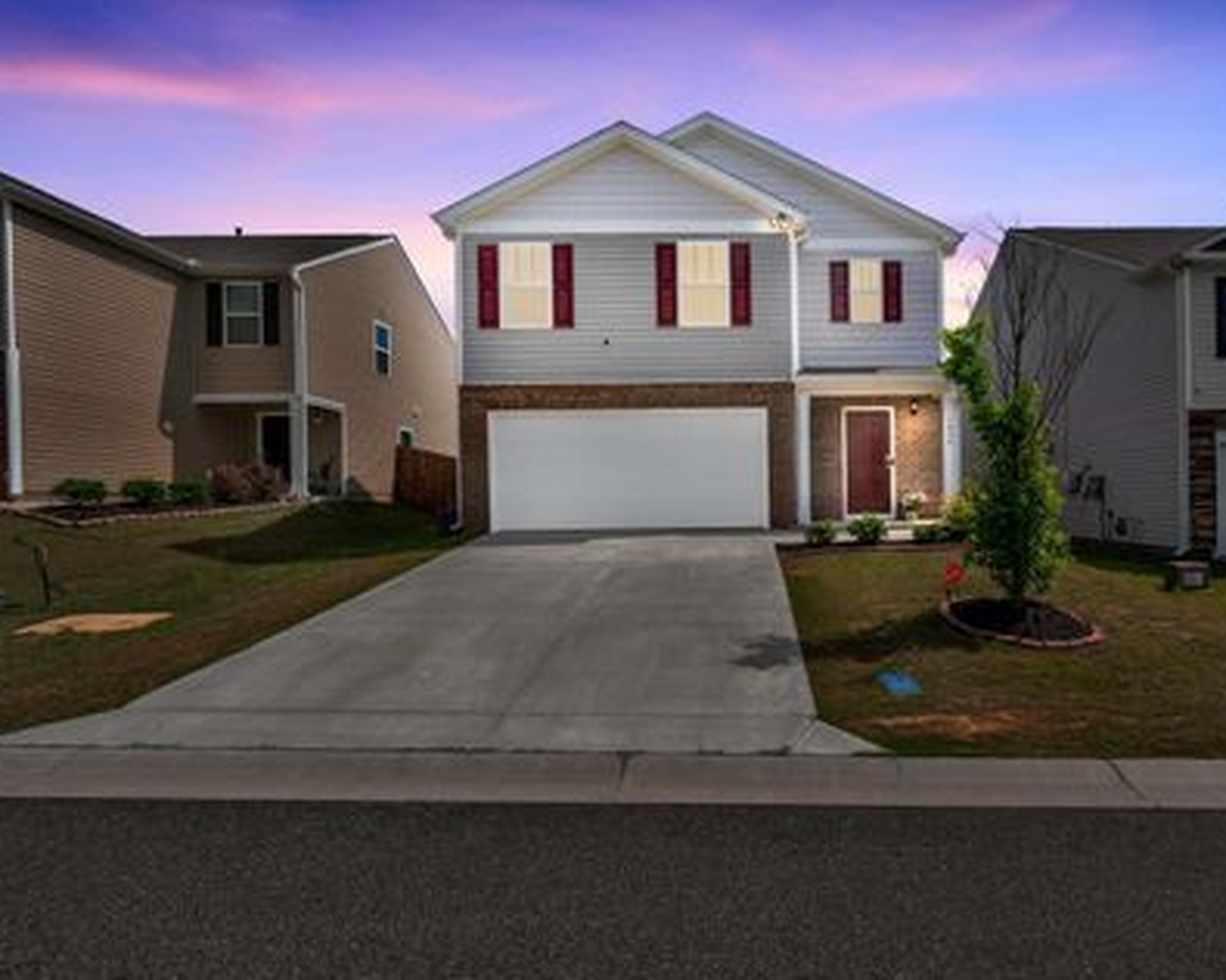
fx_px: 689
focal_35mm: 19
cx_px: 754
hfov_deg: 82.0
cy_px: 513
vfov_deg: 70.8
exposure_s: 1/800
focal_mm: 16
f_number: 9
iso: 320
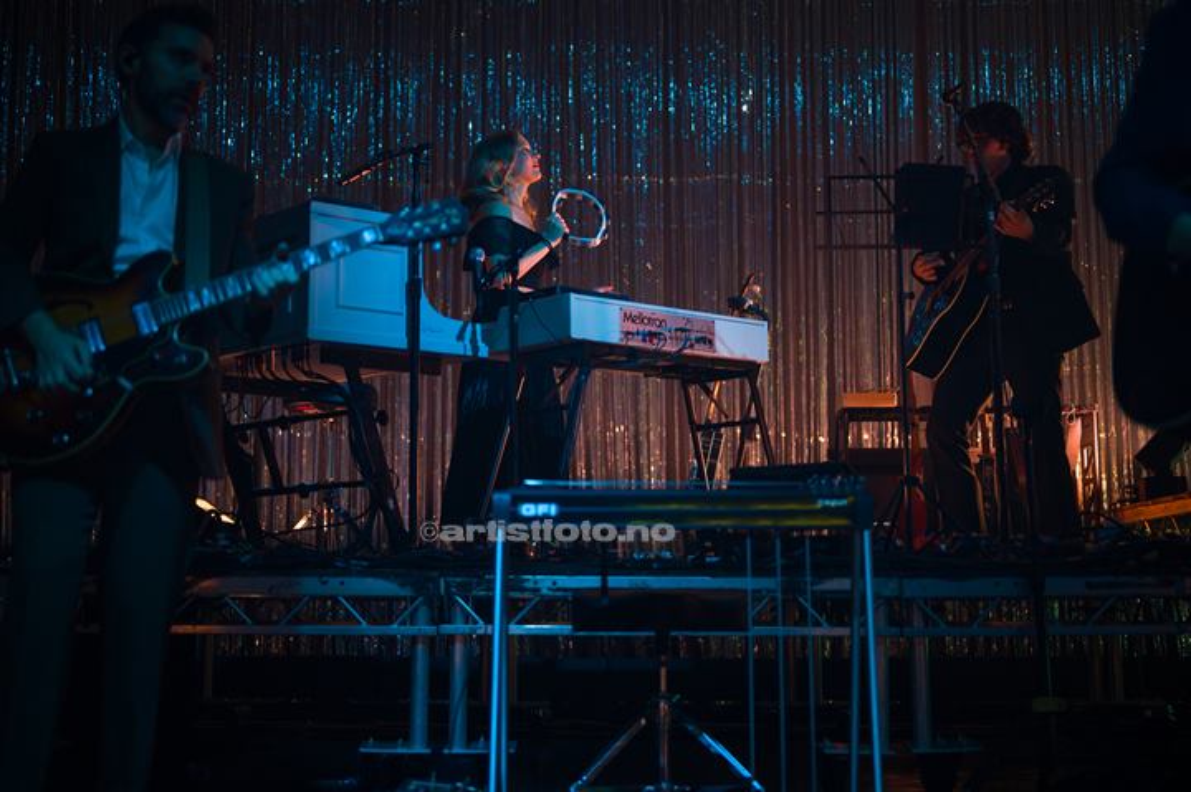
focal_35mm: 50
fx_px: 1653
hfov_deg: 39.6
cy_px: 396
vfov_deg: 27.0
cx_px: 596
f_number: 1.8
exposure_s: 1/320
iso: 250
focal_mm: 50
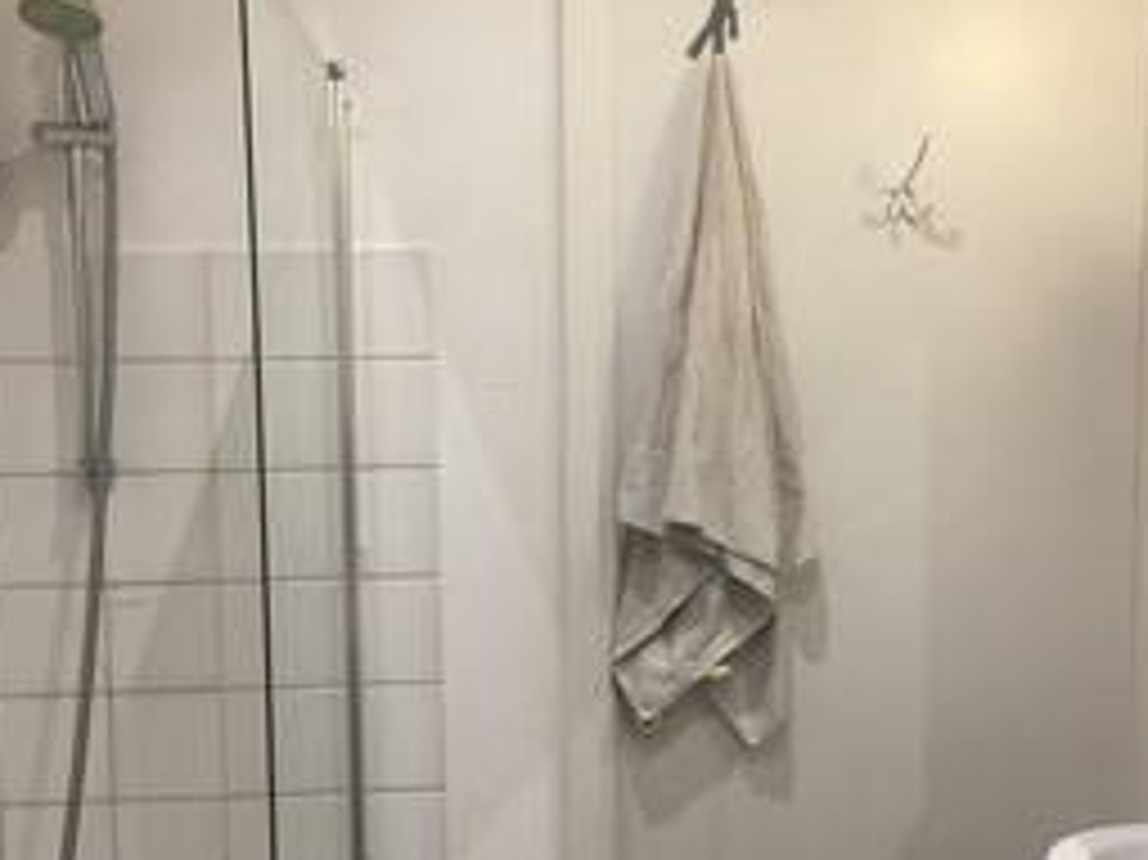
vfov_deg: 35.1
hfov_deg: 45.8
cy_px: 482
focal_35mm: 41
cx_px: 572
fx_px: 1359
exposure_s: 1/33
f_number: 2.2
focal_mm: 4.15
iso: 64
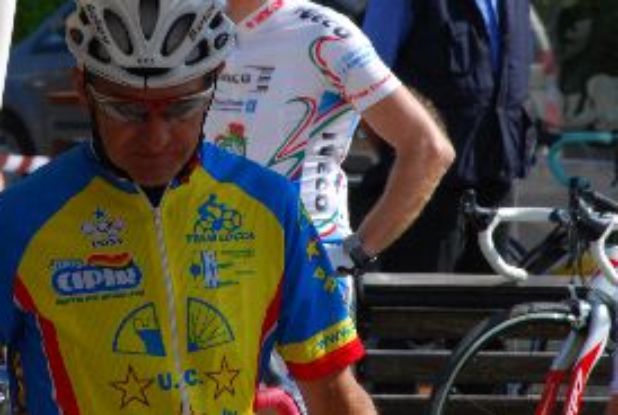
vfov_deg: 2.8
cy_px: 82
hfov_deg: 4.2
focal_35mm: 492
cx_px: 169
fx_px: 8464
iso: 200
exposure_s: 1/100
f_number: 16
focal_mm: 200
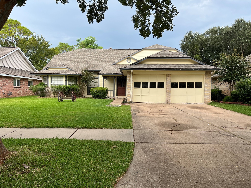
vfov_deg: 53.1
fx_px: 189
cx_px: 126
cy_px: 94
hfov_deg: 67.3
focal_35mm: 26
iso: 50
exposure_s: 1/1009
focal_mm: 5.7
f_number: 1.5
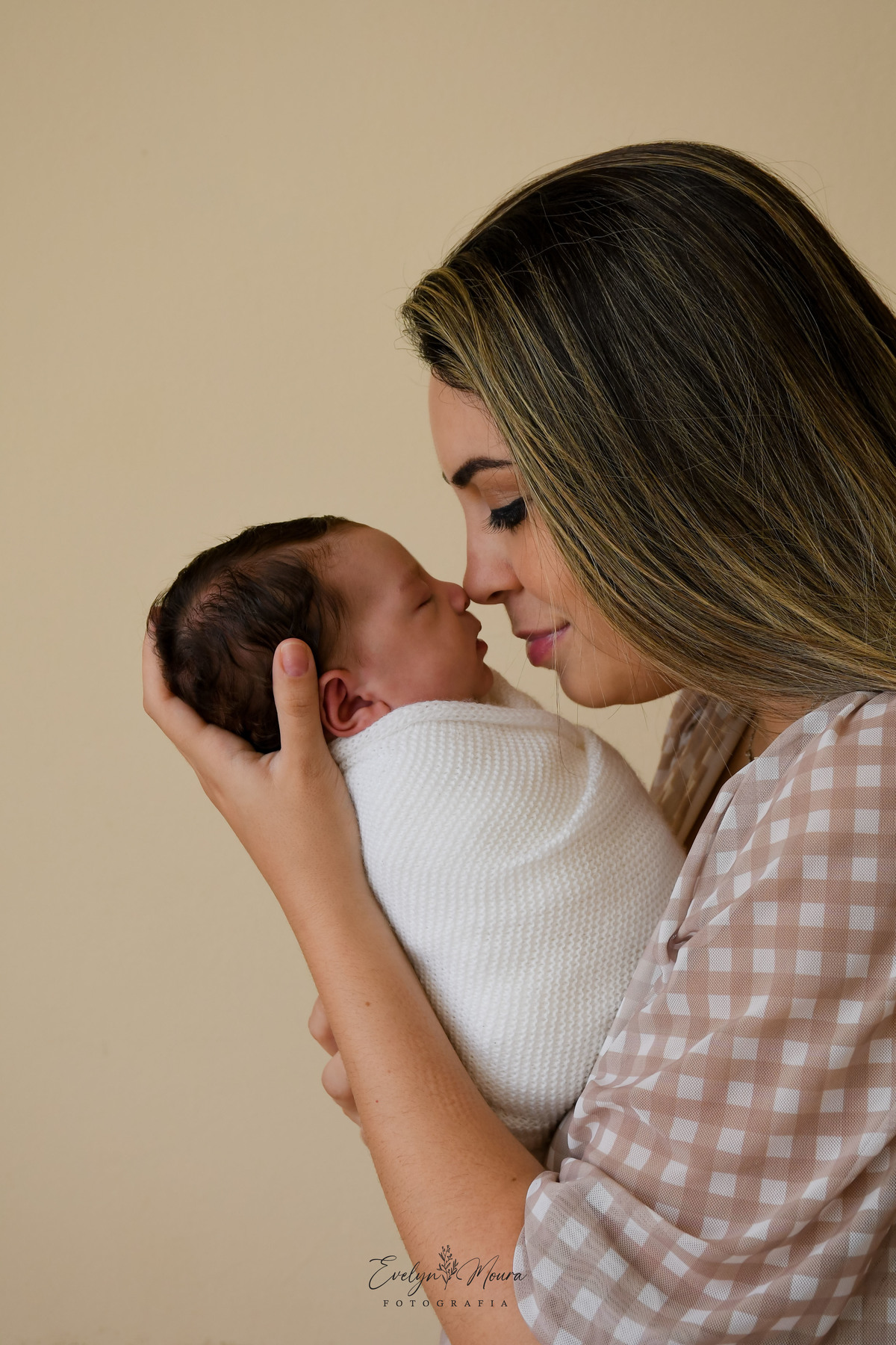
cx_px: 448
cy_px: 672
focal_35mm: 60
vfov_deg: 33.4
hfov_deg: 22.6
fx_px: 2240
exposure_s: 1/200
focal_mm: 40
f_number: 5.6
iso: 500
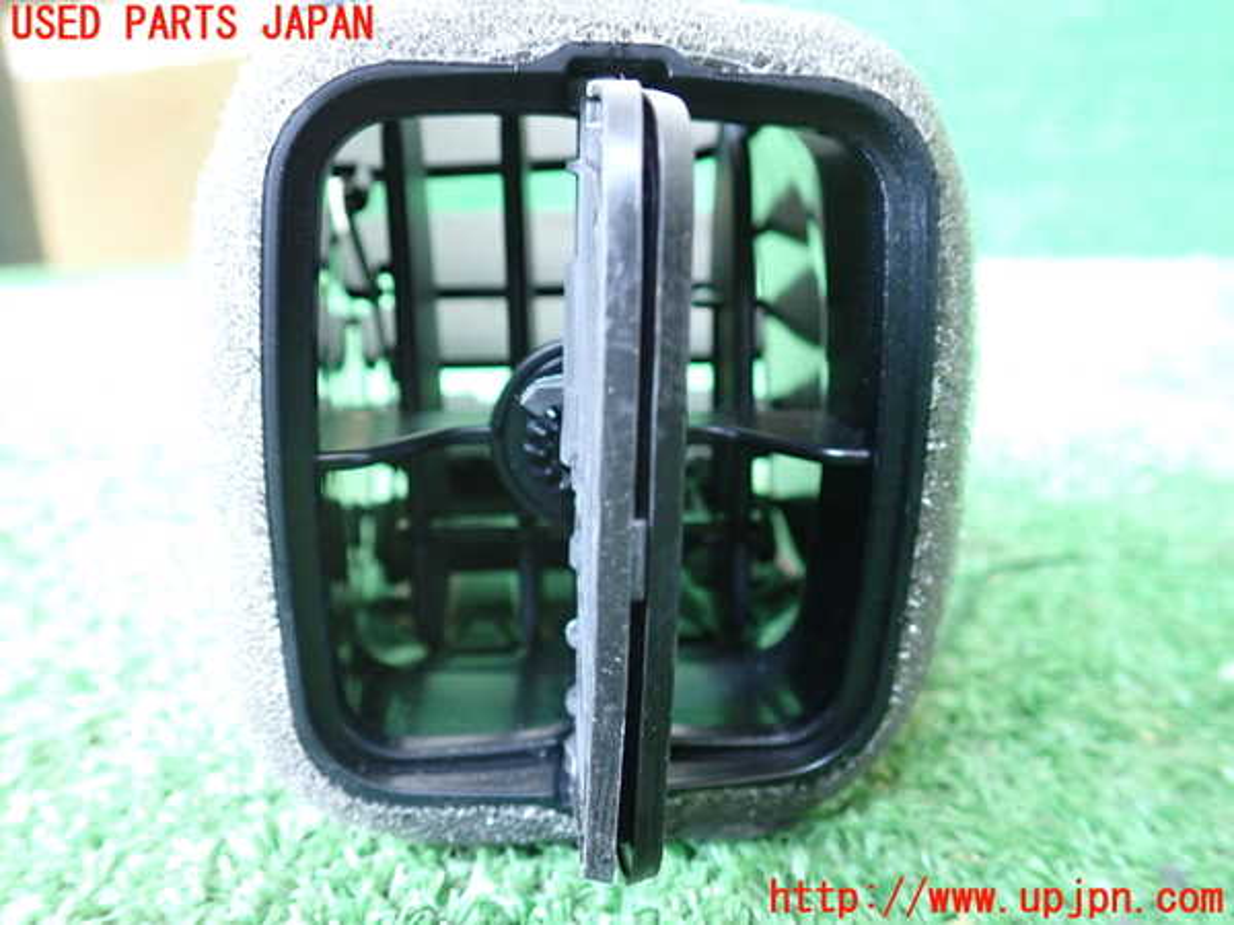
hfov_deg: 60.0
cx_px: 617
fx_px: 1069
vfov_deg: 46.8
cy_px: 462
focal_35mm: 30
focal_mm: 5.4
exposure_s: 1/30
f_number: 2.3
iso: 500
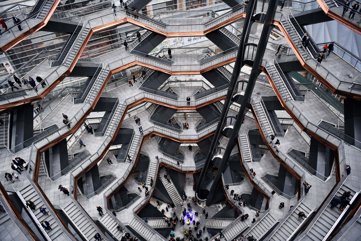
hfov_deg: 73.7
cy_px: 120
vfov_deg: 53.1
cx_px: 180
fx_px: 241
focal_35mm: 24
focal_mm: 24
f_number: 2.8
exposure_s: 1/2500
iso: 640
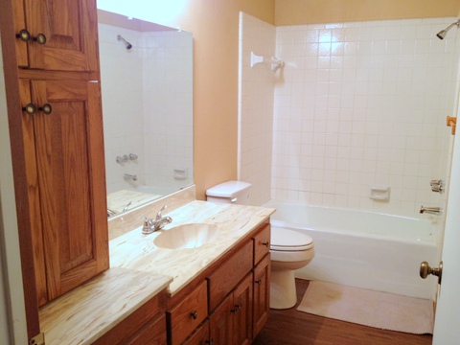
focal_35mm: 35
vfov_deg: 40.7
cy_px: 172
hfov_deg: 52.6
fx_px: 465
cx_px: 230
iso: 125
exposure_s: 1/20
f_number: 2.4
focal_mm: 4.28
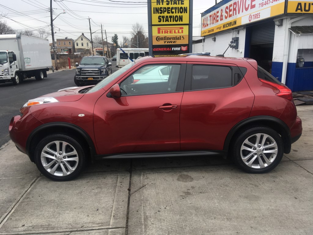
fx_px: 262
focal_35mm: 29
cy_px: 118
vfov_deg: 48.2
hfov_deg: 61.7
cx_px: 156
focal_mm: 4.15
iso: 25
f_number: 2.2
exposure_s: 1/283
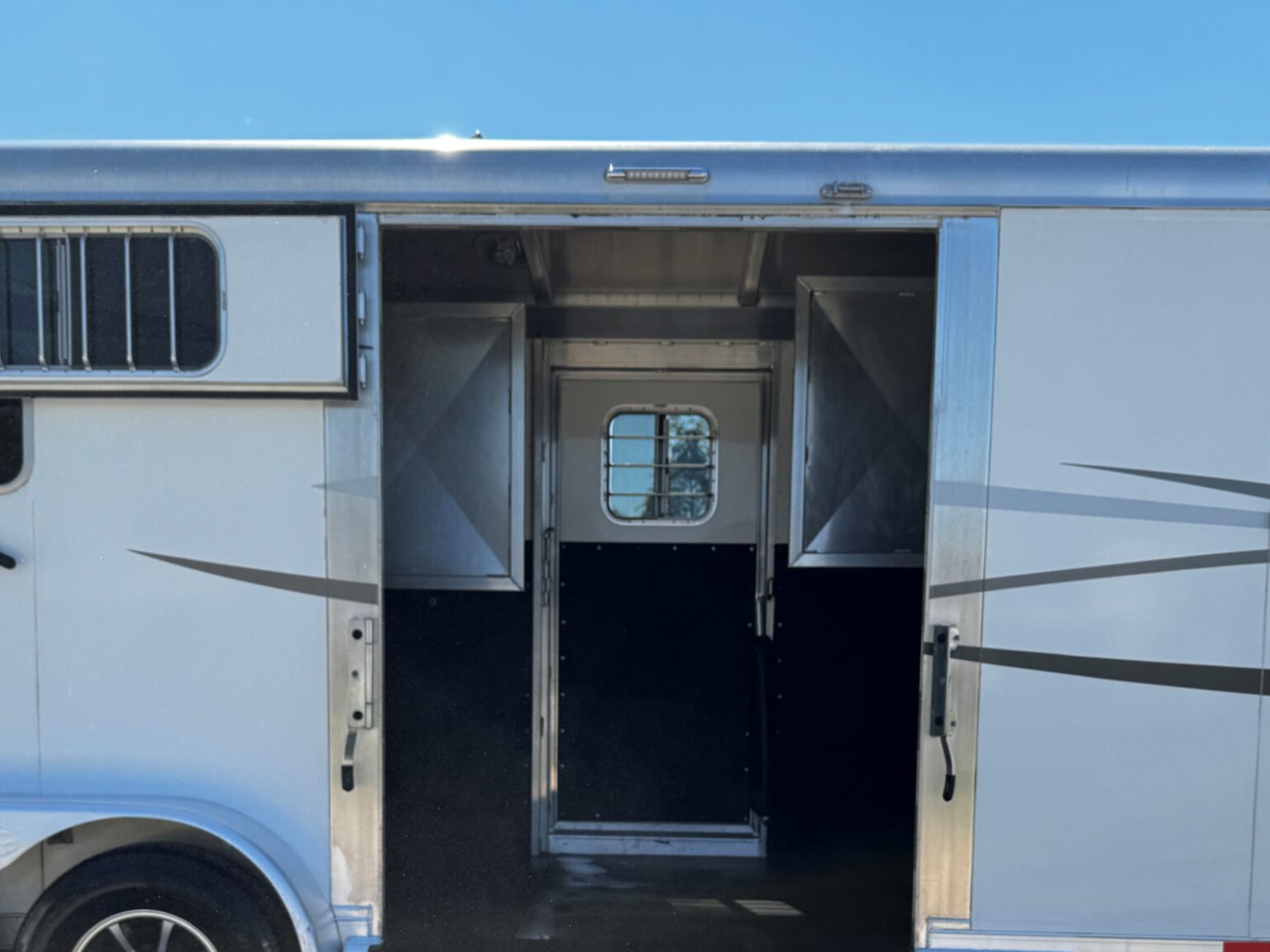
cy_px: 792
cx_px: 628
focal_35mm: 40
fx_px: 1468
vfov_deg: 34.6
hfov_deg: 46.8
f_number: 1.78
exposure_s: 1/2252
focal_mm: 6.76
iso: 80
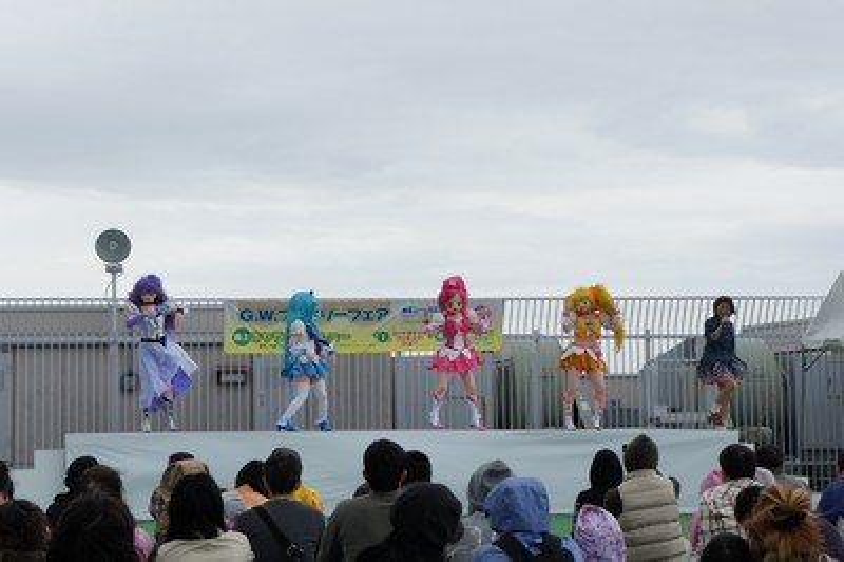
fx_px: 1933
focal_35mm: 82
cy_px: 281
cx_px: 422
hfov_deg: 24.6
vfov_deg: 16.5
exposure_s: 1/200
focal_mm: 55
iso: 200
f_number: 8
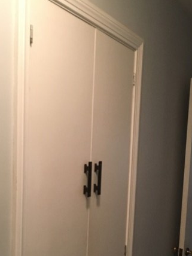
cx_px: 138
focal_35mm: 52
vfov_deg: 35.8
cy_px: 199
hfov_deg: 27.7
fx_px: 385
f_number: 2.2
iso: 200
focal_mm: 4.15
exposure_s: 1/15
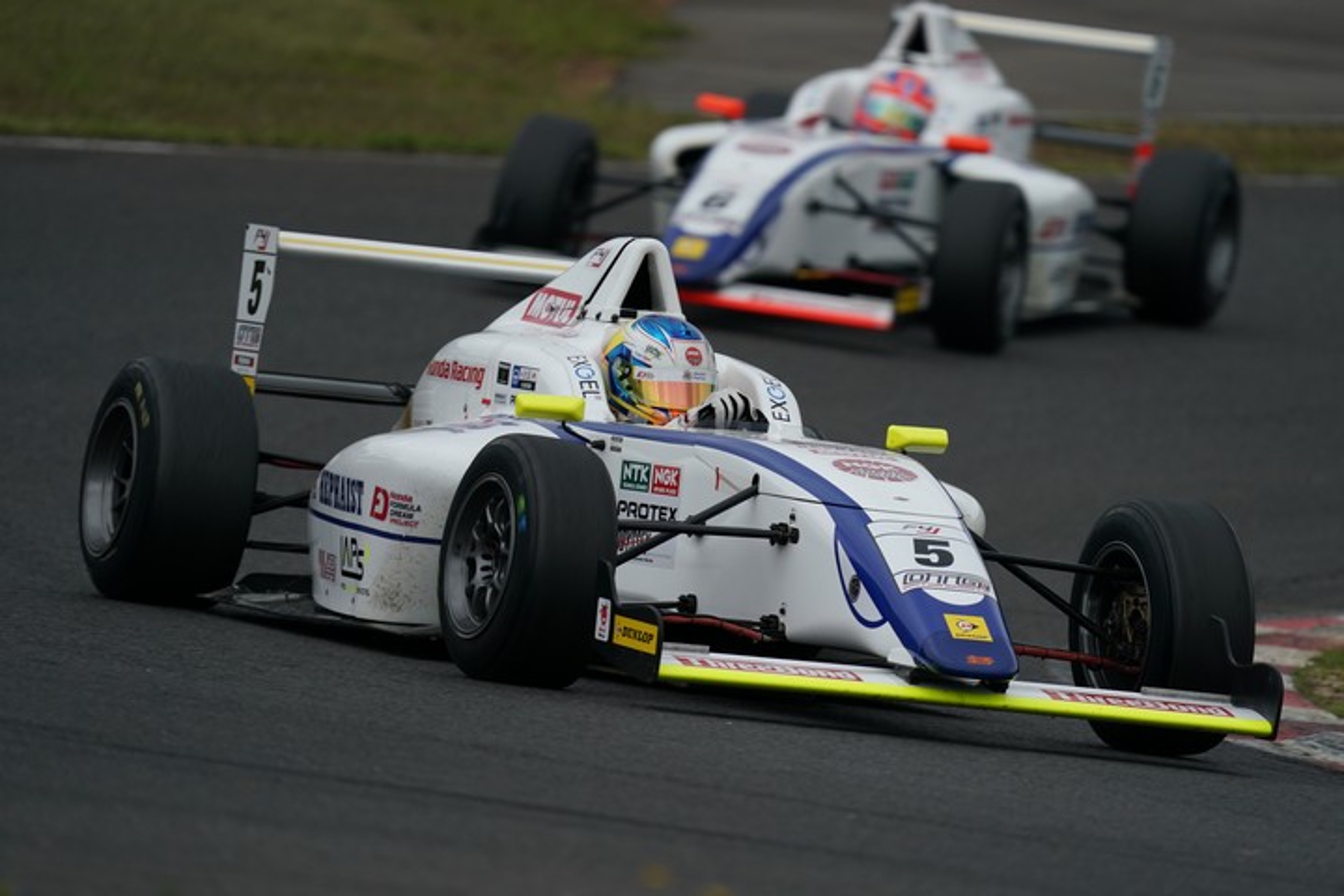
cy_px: 448
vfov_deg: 2.3
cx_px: 672
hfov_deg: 3.4
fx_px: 22398
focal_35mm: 600
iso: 400
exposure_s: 1/1000
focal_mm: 600
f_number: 6.3
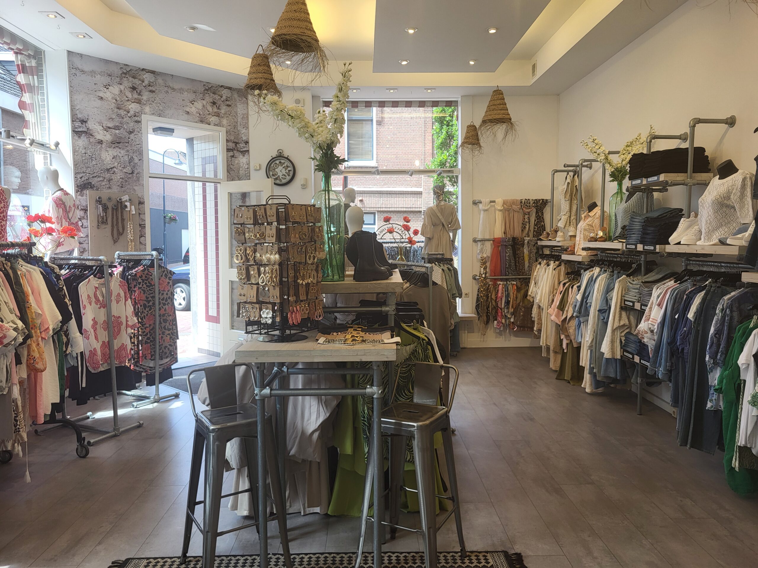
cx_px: 379
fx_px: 569
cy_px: 284
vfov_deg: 53.1
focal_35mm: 26
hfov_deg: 67.3
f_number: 1.8
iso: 40
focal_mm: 5.4
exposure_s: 1/196
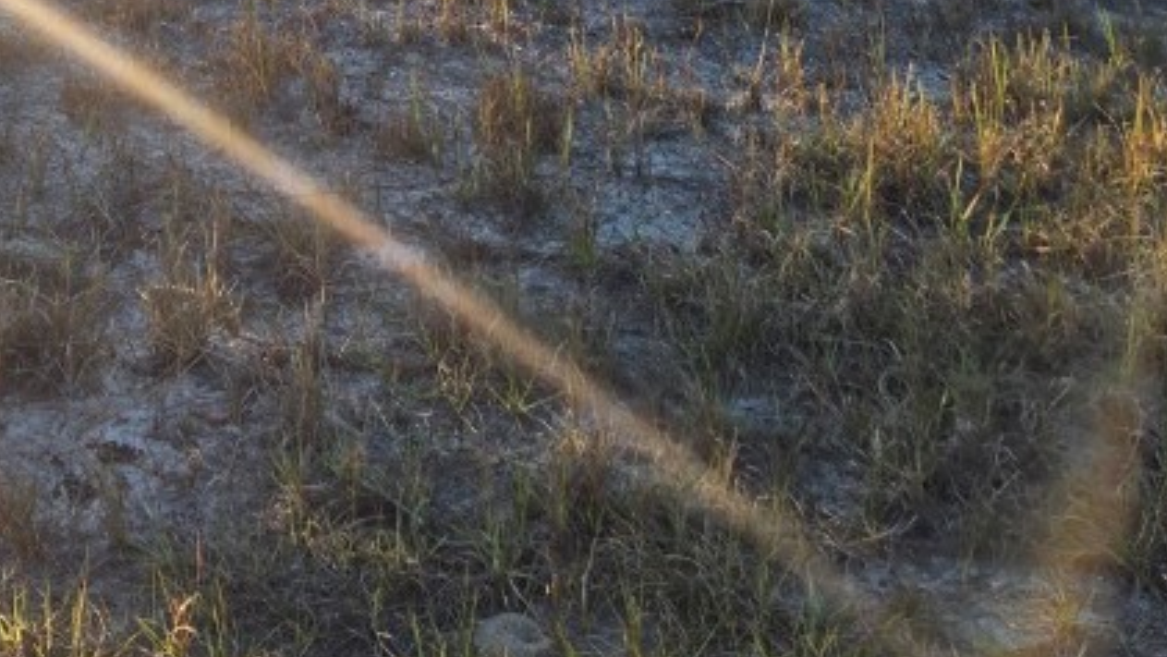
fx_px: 1888
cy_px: -266
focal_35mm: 61
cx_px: 338
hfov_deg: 33.9
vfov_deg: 18.0
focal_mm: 5.4
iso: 25
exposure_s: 1/681
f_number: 1.8
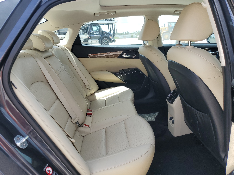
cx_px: 117
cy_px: 88
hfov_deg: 67.3
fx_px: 176
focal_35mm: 26
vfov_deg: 53.1
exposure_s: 1/1000
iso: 50
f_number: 1.5
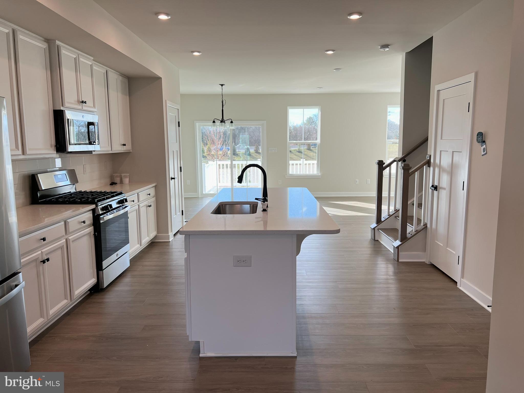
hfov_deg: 67.3
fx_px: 394
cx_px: 262
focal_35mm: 26
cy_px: 196
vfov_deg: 53.1
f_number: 1.5
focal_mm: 5.7
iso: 40
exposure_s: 1/251
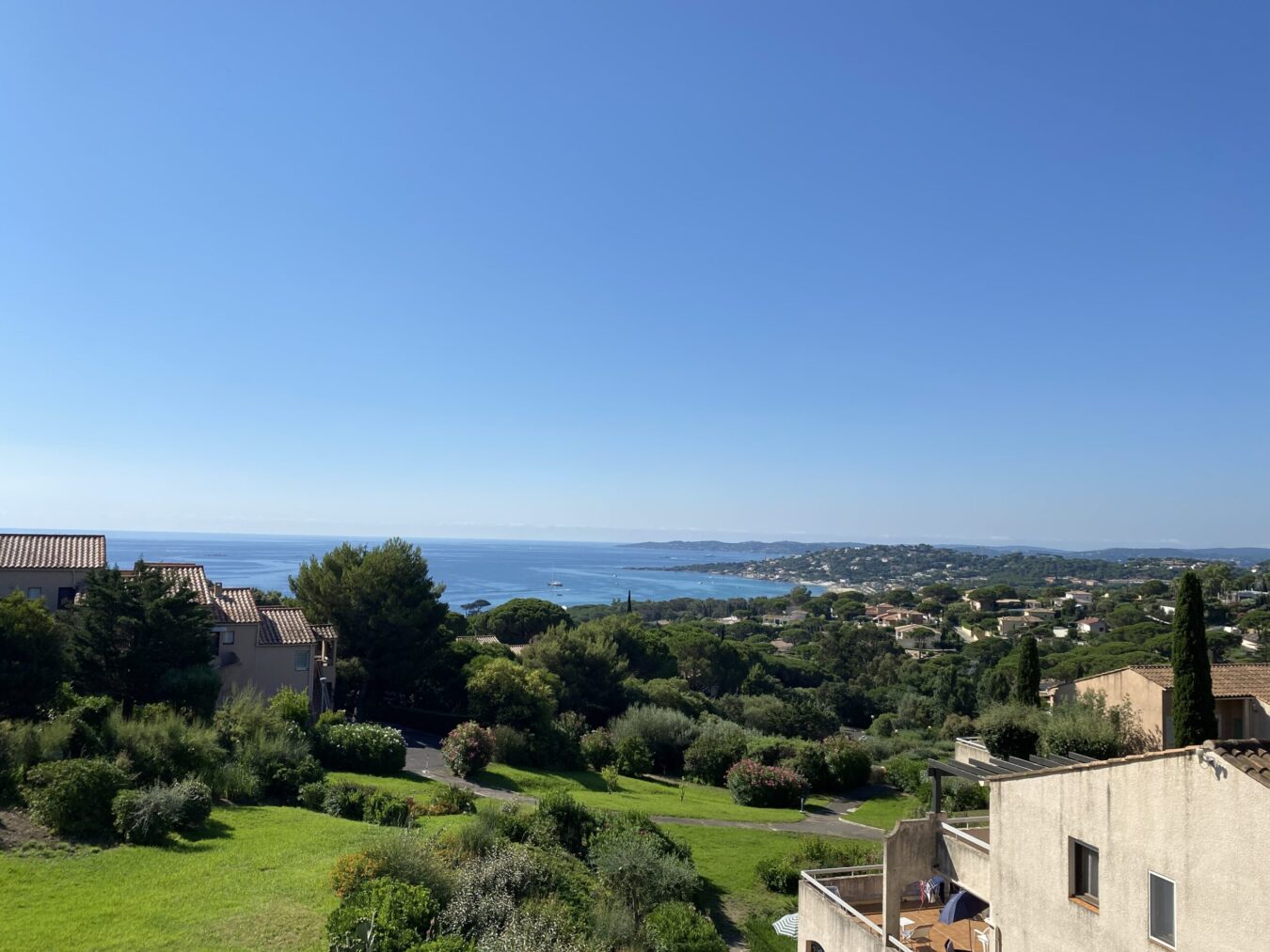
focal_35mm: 26
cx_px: 635
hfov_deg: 67.3
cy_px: 476
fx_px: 954
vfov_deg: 53.1
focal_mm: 4.25
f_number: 1.8
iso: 32
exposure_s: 1/4808
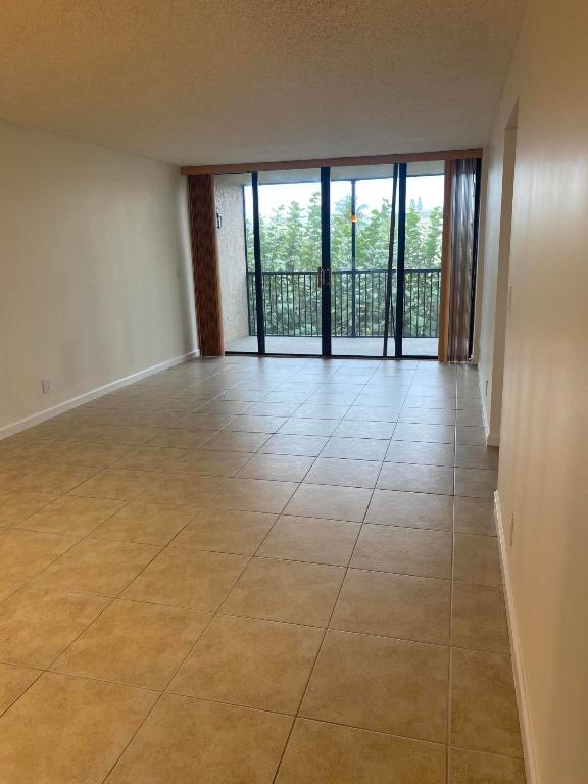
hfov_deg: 53.1
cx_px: 294
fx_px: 589
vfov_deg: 67.3
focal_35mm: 26
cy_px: 392
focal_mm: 4.25
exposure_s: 1/60
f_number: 1.8
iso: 80
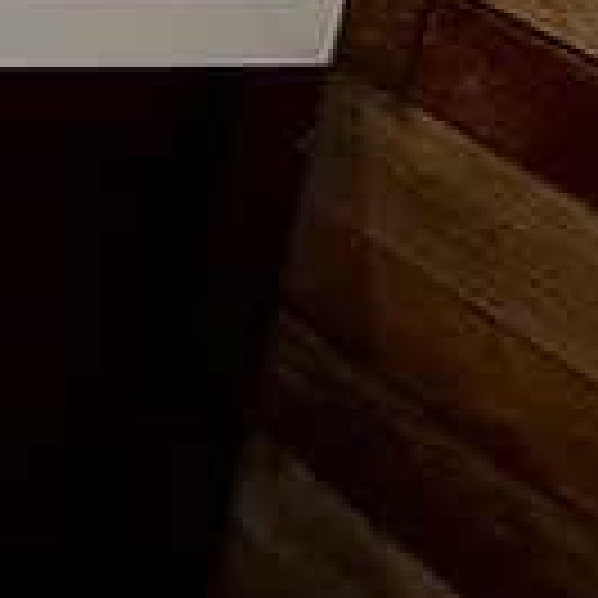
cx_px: -1376
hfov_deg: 10.2
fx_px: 1857
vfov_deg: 15.2
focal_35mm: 95
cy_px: -562
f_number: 2.2
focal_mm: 2.22
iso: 160
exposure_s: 1/120
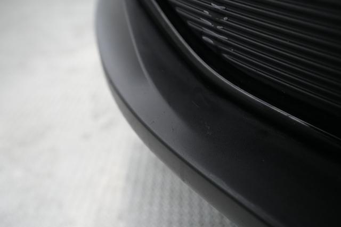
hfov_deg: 65.5
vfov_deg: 46.4
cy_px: 114
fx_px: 265
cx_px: 170
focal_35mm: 28
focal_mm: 28
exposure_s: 1/100
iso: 5000
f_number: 4.5
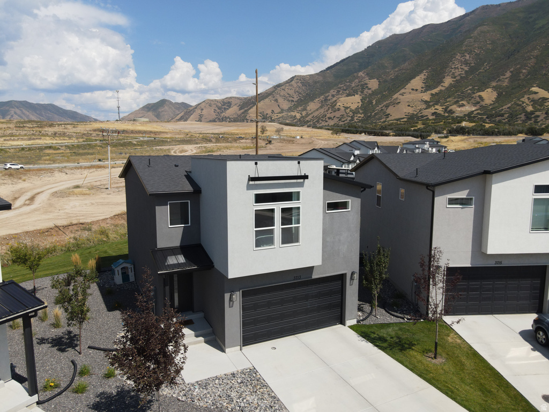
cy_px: 206
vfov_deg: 56.8
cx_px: 274
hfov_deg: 71.6
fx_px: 381
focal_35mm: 24
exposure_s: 1/1000
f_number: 2.8
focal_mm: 4.5
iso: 100
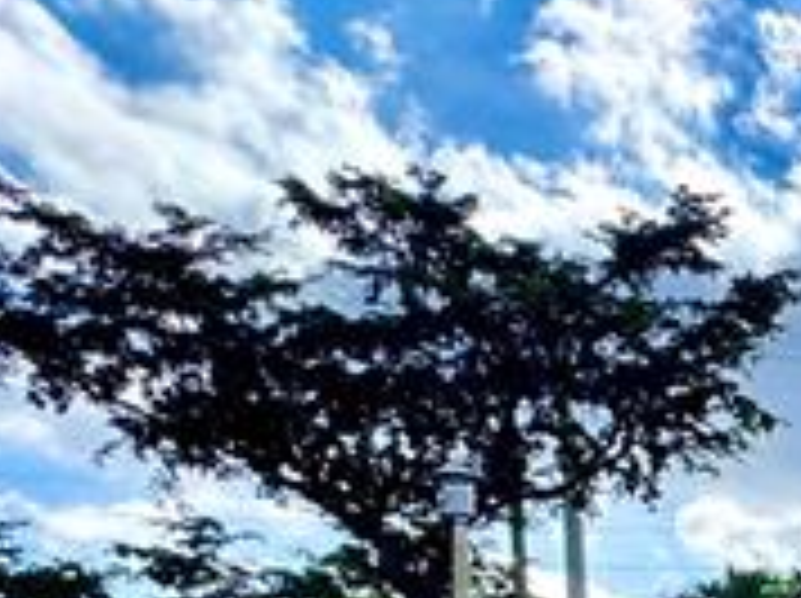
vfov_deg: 20.5
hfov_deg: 19.6
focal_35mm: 63
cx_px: 1548
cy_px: 845
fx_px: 1456
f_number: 2.2
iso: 40
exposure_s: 1/779
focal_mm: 2.22
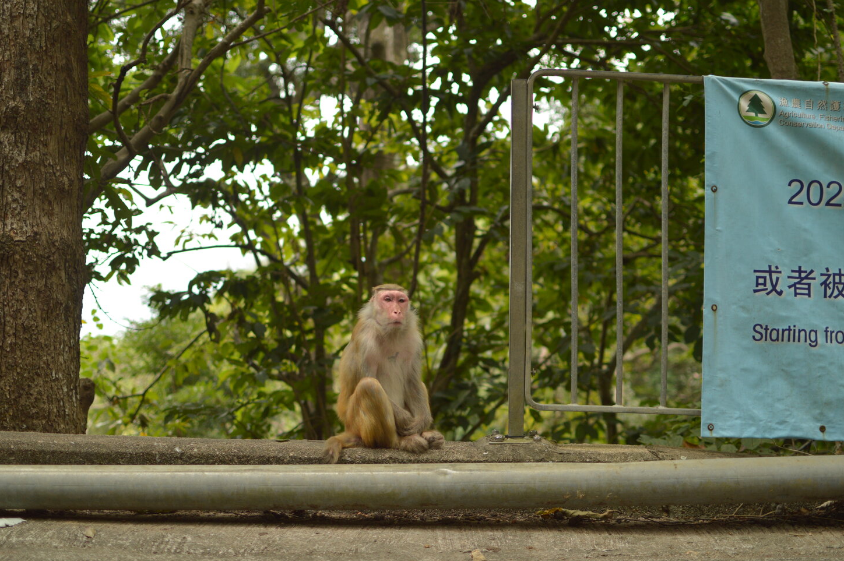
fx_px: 1277
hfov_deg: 36.6
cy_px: 284
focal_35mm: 55
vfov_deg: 24.8
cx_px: 408
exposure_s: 1/800
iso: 200
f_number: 1.8
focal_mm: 35
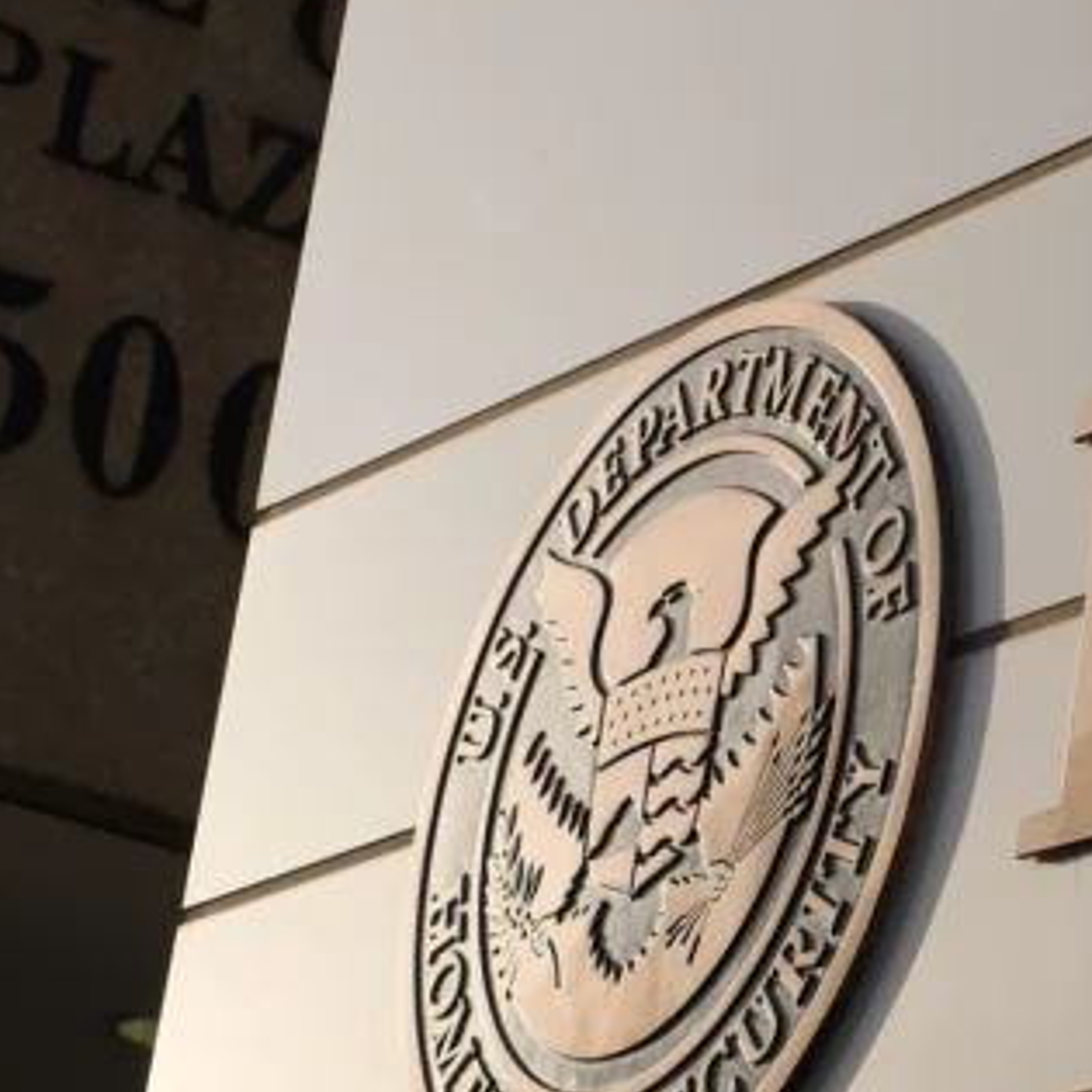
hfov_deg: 11.2
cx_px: 1407
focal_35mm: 152
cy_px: 473
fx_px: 5425
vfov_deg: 11.5
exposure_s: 1/480
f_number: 5.6
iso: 320
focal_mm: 36.8
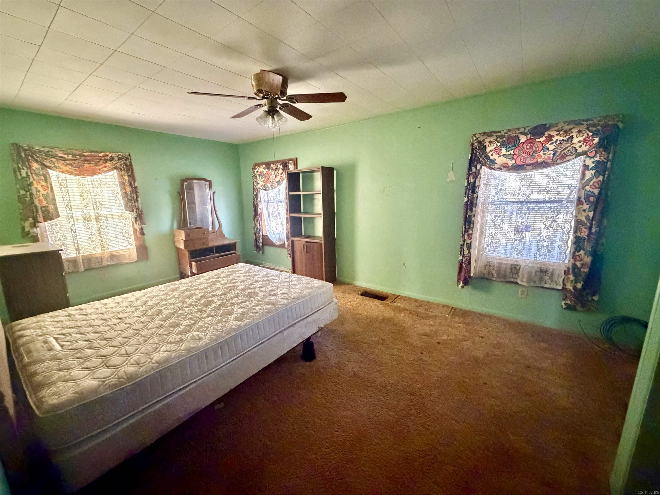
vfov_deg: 85.7
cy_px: 248
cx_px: 330
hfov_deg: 102.1
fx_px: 267
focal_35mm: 14
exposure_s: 1/60
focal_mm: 2.22
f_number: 2.2
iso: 1250
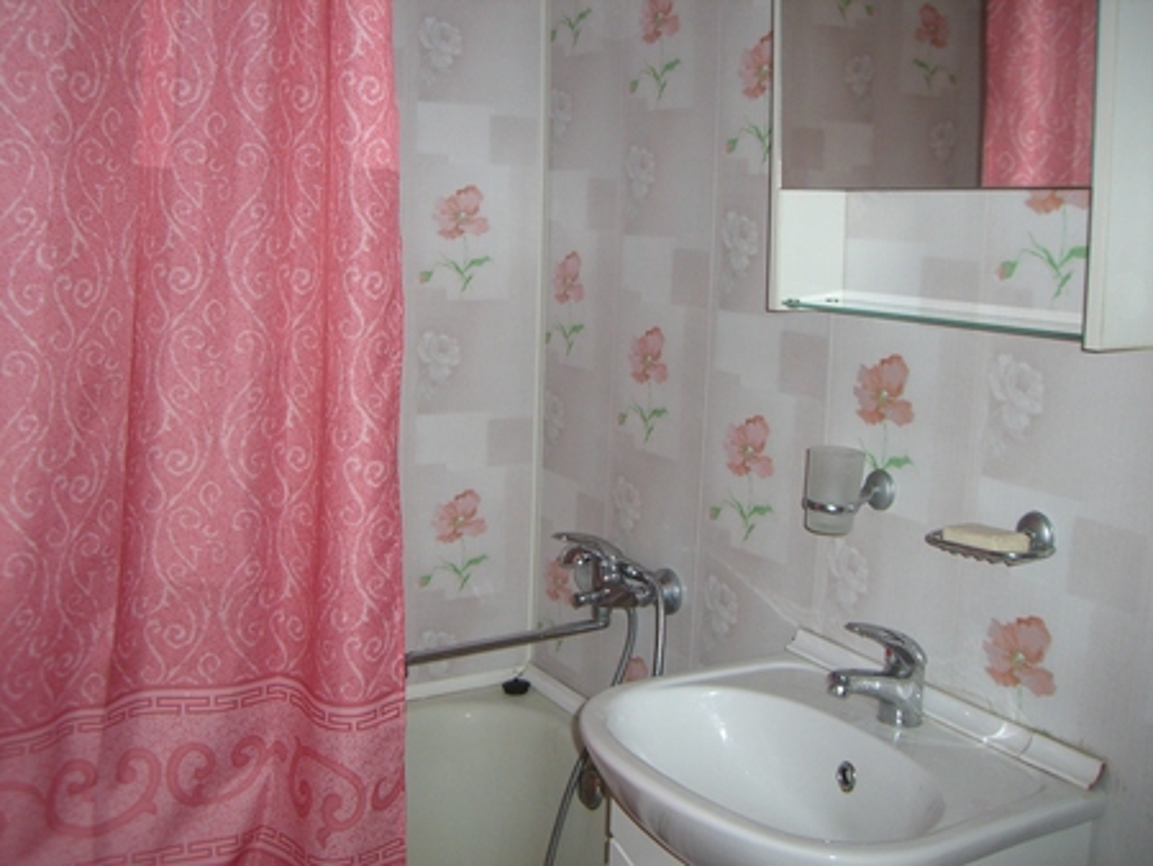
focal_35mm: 38
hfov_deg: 49.0
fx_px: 1266
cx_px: 576
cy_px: 433
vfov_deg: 37.8
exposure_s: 1/60
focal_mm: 6.2
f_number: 2.7
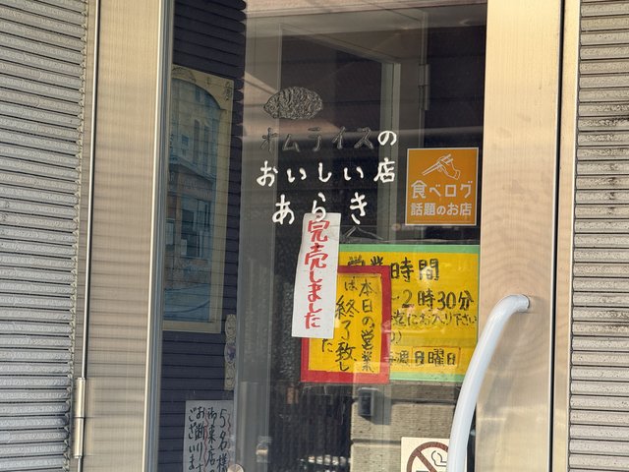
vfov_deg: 12.3
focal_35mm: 120
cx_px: 314
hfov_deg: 16.4
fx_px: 2180
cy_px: 236
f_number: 2.8
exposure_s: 1/141
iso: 50
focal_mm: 15.66
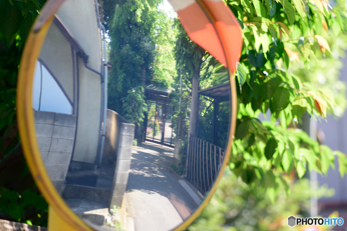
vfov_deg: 8.7
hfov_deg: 13.0
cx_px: 174
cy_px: 116
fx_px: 1518
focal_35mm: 158
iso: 100
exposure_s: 1/200
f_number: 3.5
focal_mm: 105
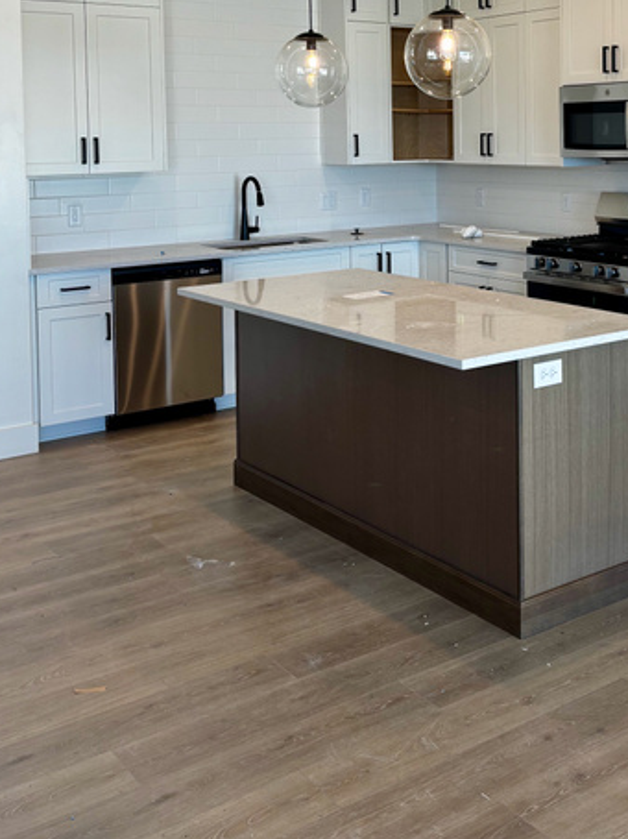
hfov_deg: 32.4
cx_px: 445
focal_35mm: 44
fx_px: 1065
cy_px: 192
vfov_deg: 41.5
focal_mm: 5.96
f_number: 1.6
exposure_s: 1/120
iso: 32
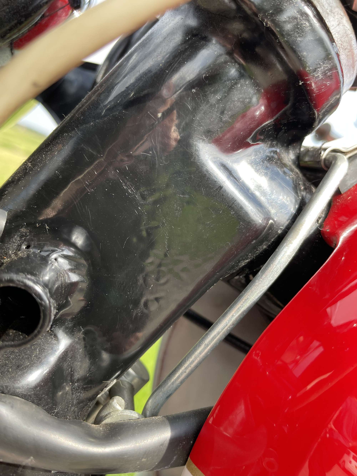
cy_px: 238
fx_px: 358
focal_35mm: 26
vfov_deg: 67.3
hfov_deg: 53.1
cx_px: 178
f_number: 1.6
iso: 32
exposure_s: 1/260
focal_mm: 4.2
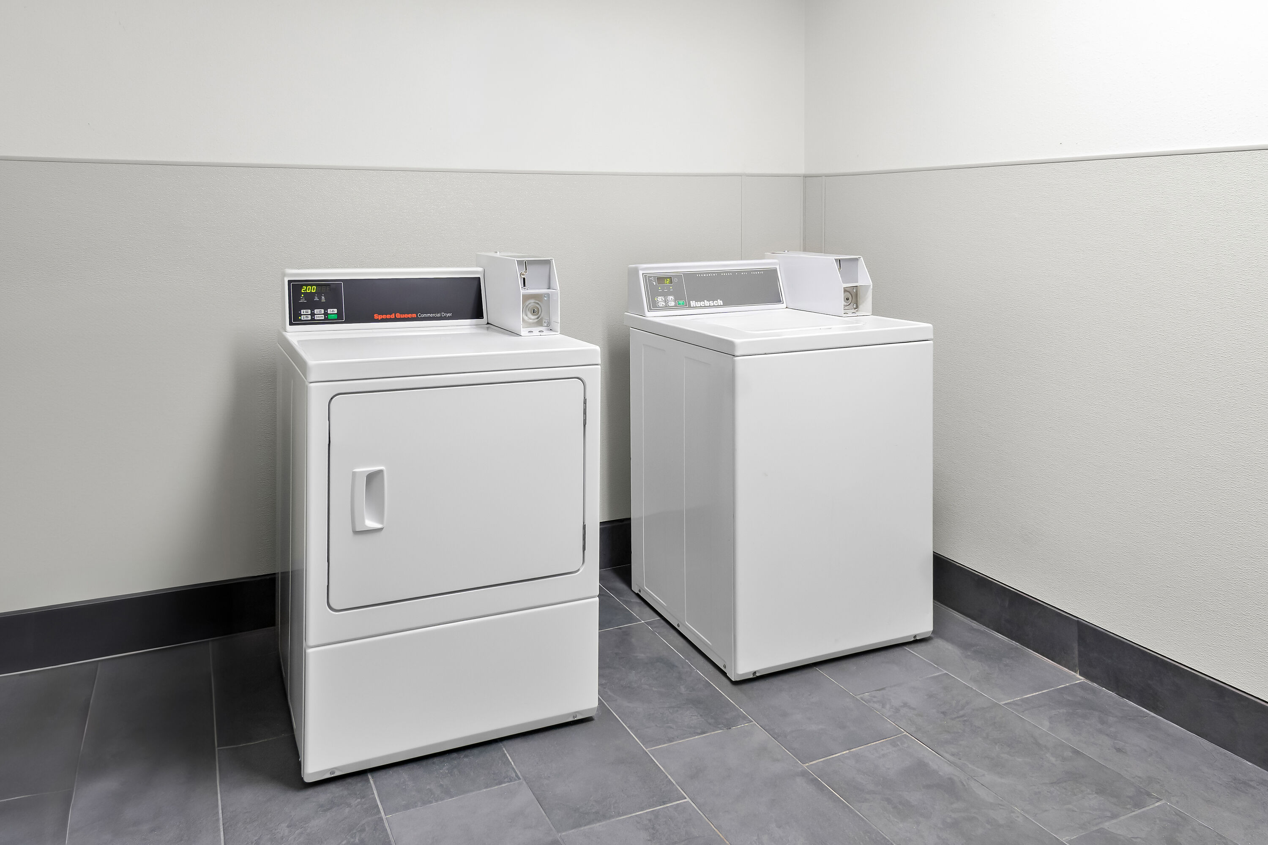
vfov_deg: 53.1
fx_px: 845
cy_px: 422
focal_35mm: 24
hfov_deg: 73.7
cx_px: 634
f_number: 8
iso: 400
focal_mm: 16
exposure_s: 2
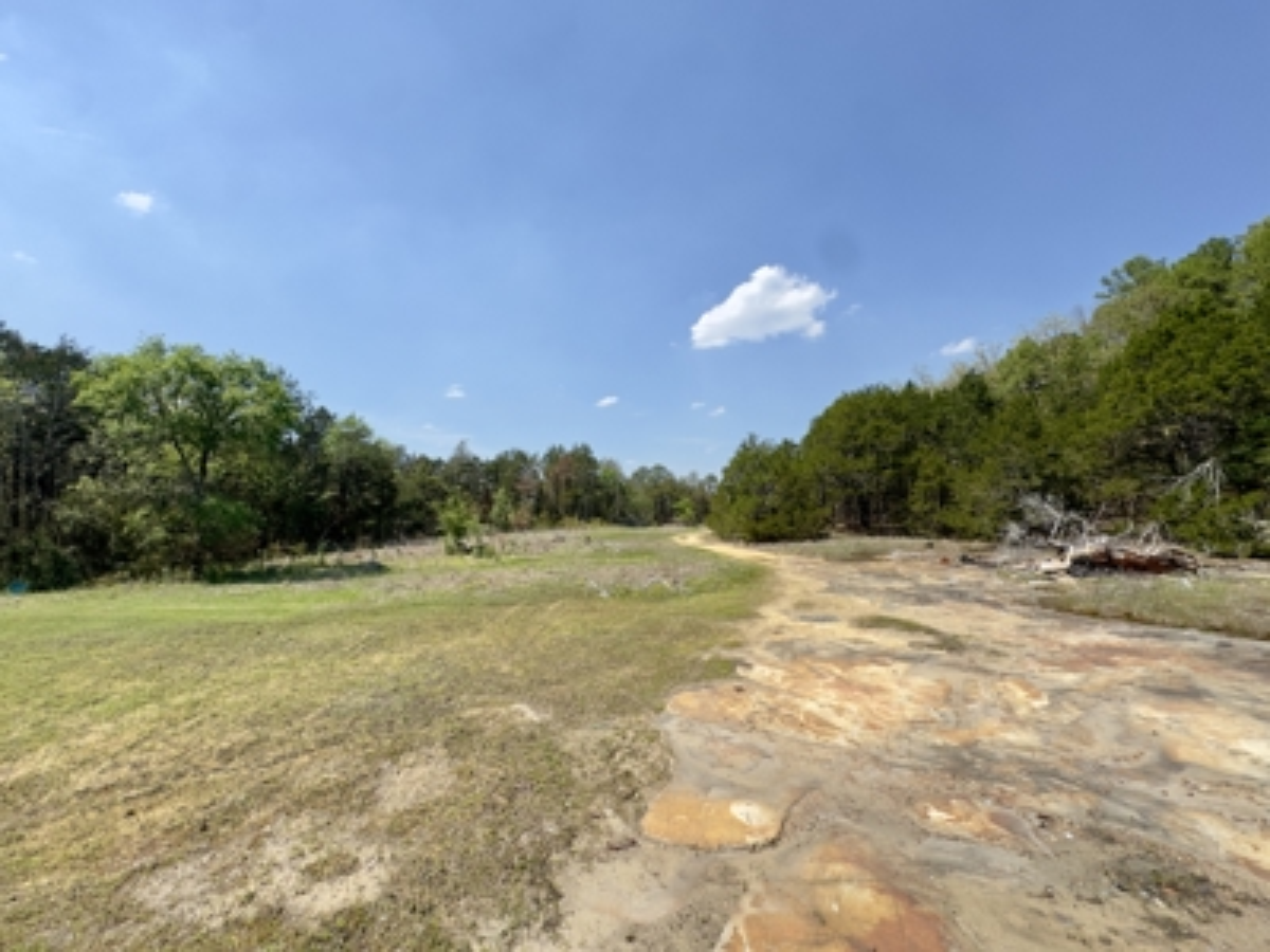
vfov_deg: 85.7
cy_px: 476
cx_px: 635
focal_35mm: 14
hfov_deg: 102.1
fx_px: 514
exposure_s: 1/1449
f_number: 2.2
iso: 50
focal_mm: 2.22
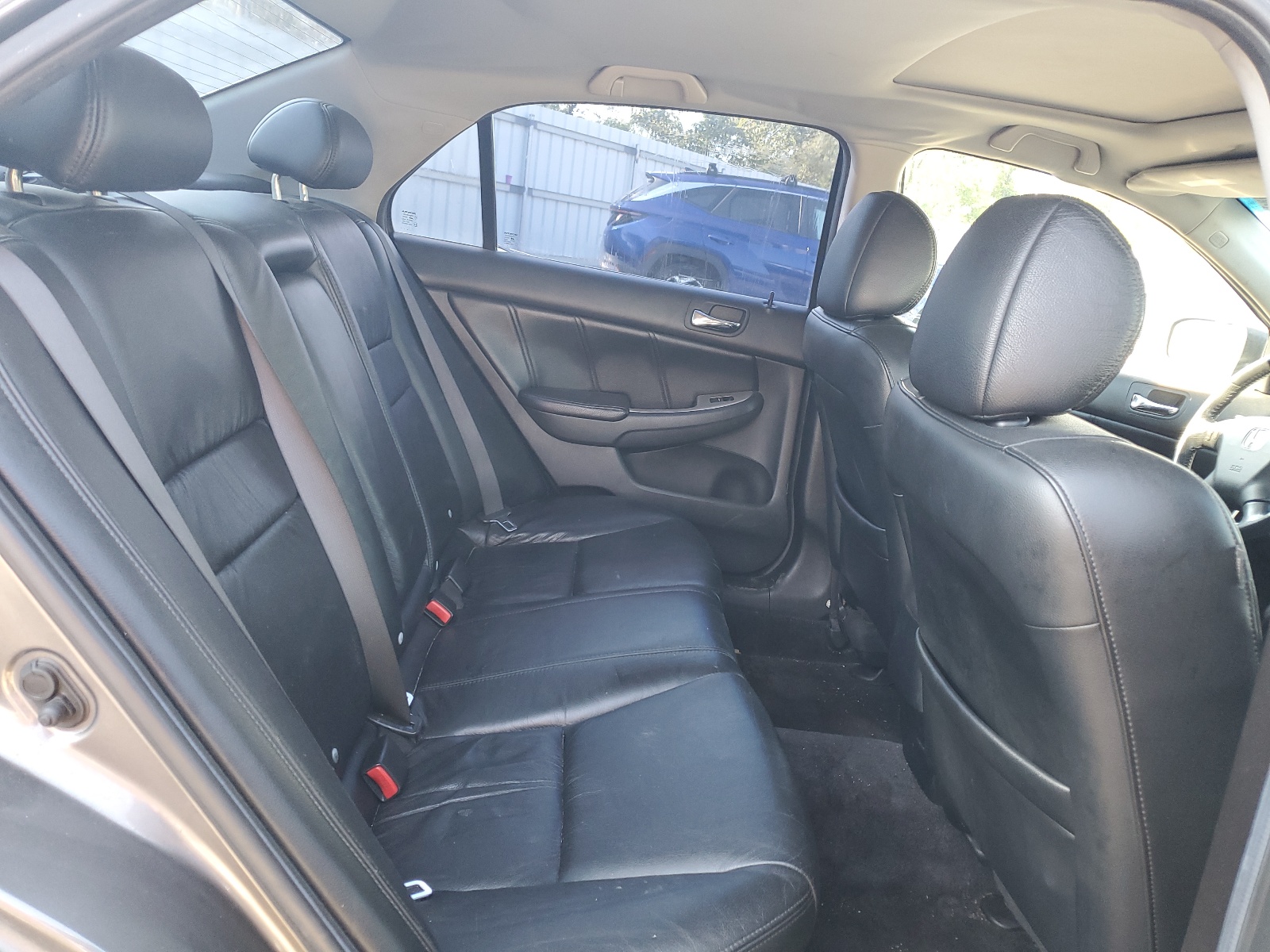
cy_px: 476
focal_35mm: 26
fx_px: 954
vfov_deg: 53.1
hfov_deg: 67.3
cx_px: 635
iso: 86
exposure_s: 1/60.2
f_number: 1.5
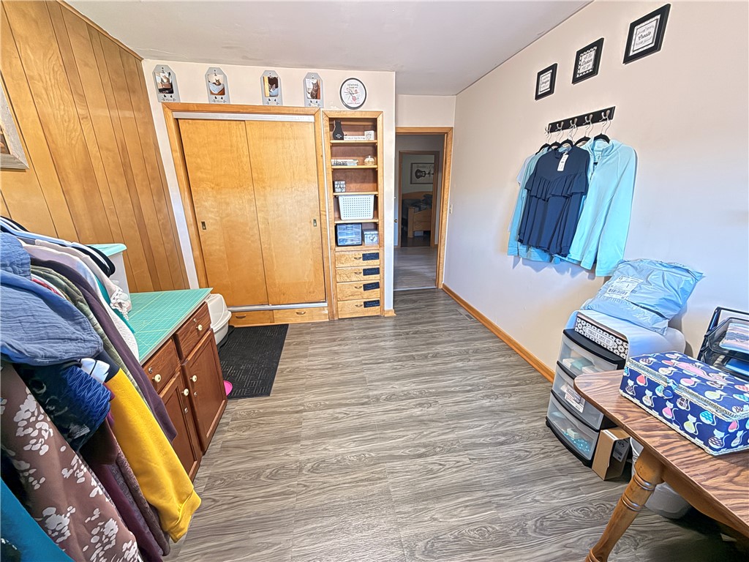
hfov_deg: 102.1
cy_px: 281
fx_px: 303
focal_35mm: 14
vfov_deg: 85.7
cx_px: 374
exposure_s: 1/60
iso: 1250
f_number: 2.2
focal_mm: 2.22
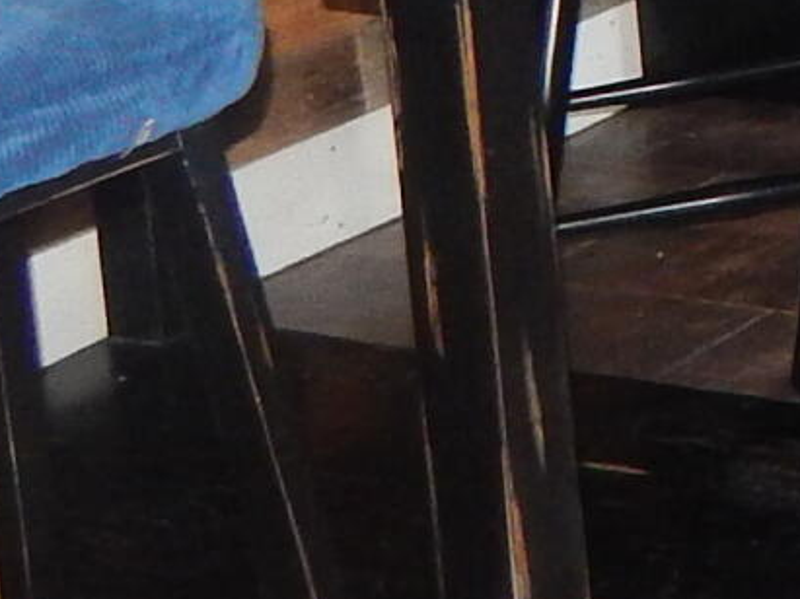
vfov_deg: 8.5
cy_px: -498
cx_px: 1832
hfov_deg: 10.4
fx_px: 3881
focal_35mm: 168
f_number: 3
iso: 280
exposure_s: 1/30
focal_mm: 4
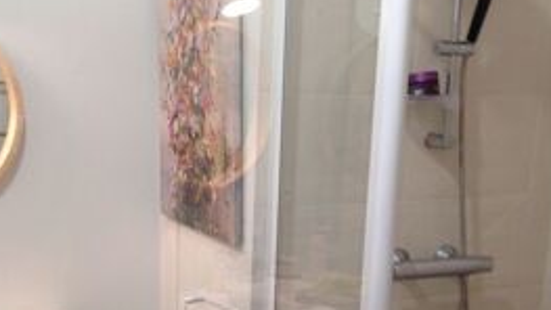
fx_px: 906
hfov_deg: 33.8
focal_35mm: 62
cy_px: 281
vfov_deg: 19.1
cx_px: 268
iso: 64
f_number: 2.4
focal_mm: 4.28
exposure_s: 1/15
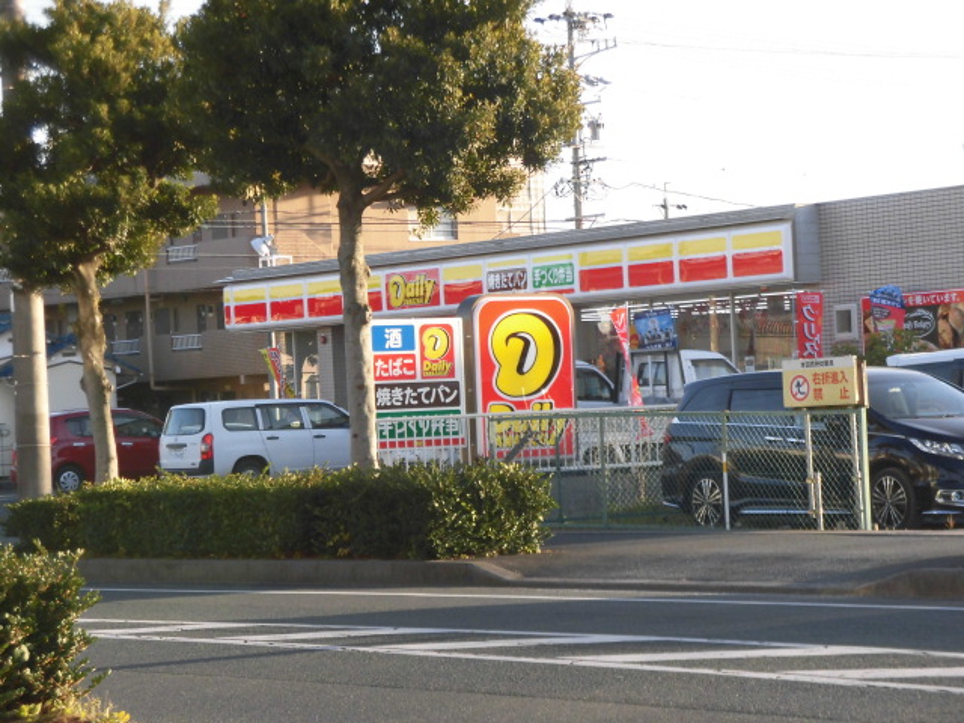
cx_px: 482
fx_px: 3342
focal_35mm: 120
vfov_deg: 12.3
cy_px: 362
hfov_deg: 16.4
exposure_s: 1/125
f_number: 5
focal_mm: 21.51
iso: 100
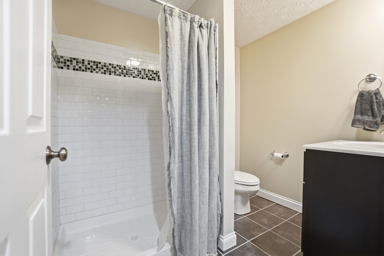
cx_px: 192
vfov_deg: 77.3
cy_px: 128
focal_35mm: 15
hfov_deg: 100.4
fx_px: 160
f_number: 4
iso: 100
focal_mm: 10
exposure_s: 1/100
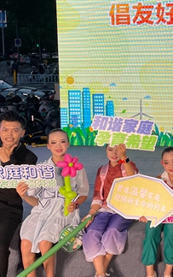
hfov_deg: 17.6
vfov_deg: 30.1
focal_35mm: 68
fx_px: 512
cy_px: 109
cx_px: 244
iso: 32
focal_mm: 4.2
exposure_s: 1/256
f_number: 1.6
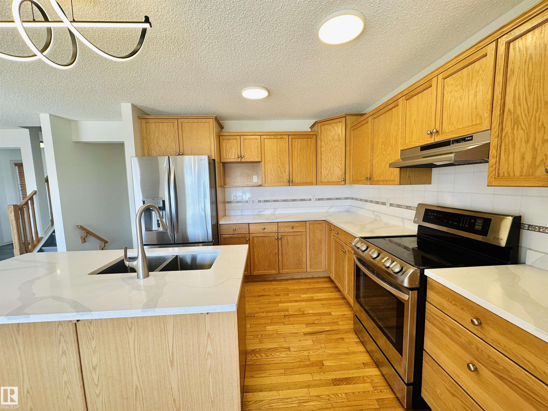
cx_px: 274
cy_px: 206
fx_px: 222
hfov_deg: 102.1
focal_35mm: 14
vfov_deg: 85.7
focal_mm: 2.22
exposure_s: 1/120
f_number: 2.2
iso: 80
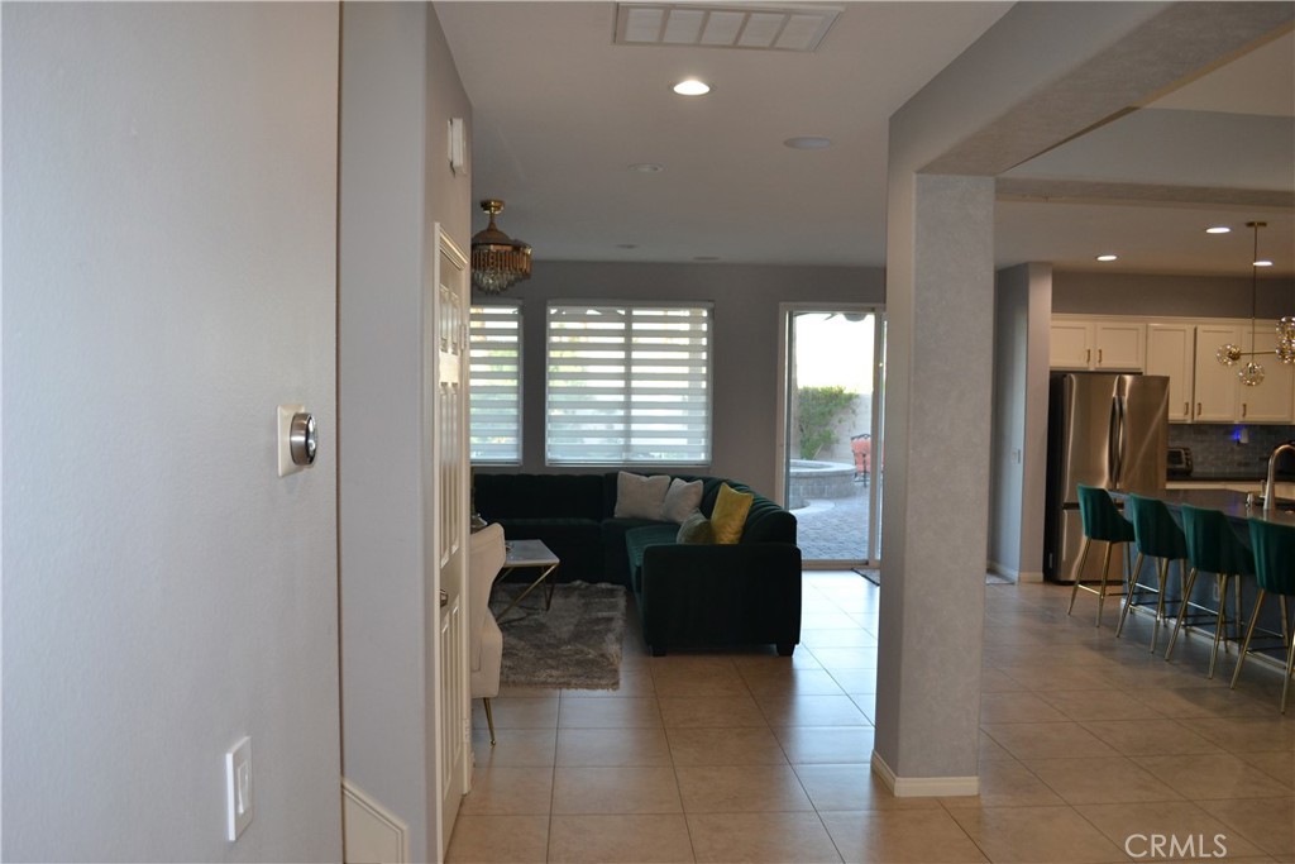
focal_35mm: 27
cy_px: 432
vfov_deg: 47.9
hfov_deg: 67.4
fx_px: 971
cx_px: 648
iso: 400
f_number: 4
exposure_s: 1/60
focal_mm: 18
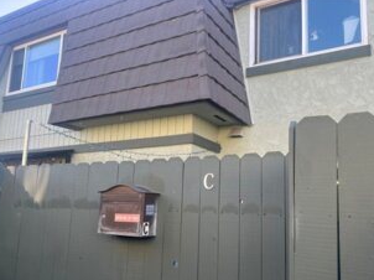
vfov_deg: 45.2
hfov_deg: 58.3
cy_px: 162
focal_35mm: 31
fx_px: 335
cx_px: 203
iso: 50
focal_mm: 5.7
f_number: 1.5
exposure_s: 1/383
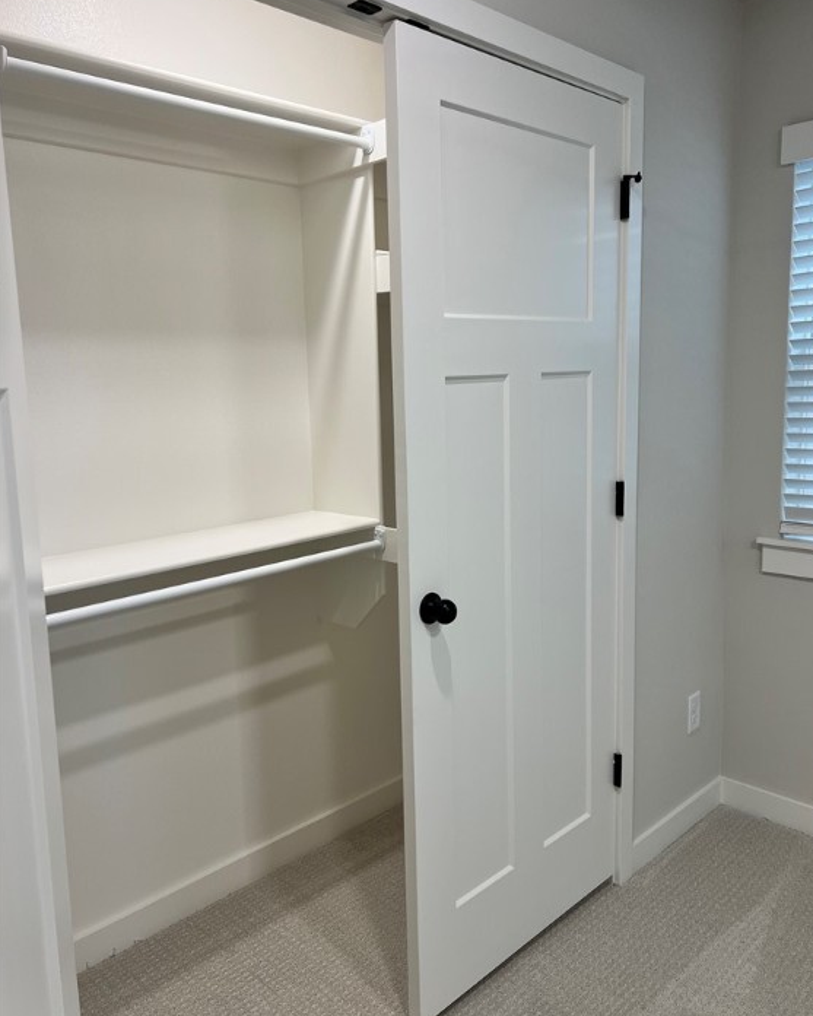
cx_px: 415
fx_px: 842
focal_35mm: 28
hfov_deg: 51.5
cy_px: 492
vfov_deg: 62.2
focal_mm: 5.7
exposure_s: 1/120
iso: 64
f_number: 1.5
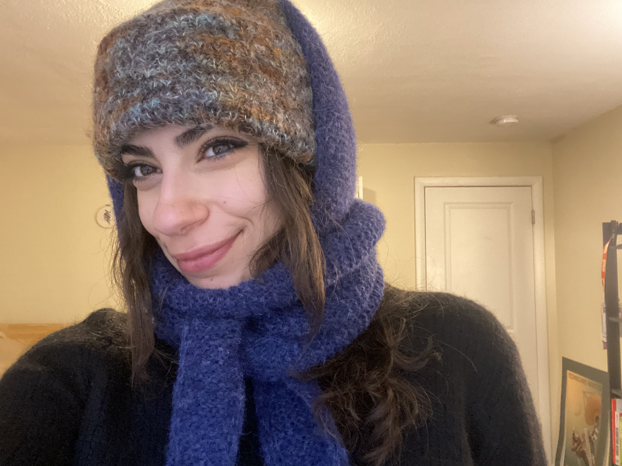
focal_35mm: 30
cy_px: 233
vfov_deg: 46.8
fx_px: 539
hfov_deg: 60.0
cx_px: 311
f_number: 2.2
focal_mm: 2.71
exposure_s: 1/24
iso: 640
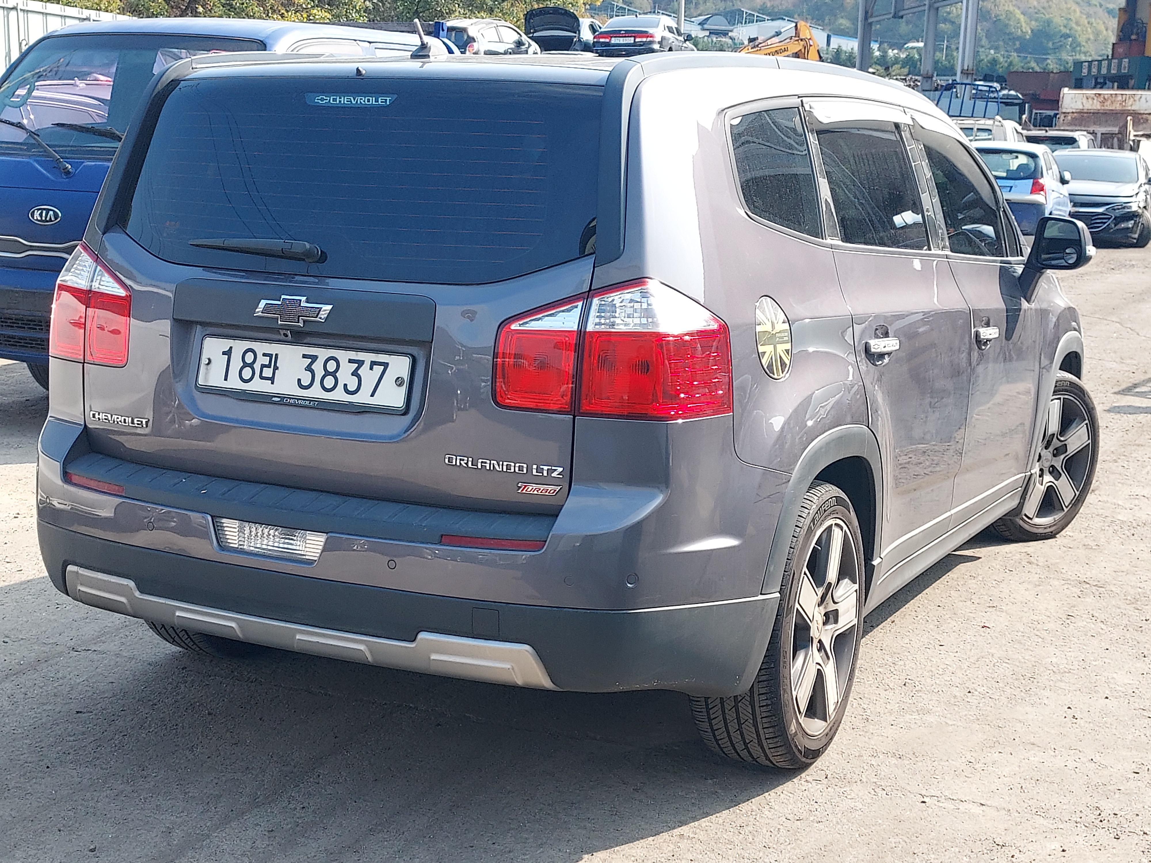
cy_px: 432
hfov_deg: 71.6
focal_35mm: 24
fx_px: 798
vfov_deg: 56.8
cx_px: 576
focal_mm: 4.6
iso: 40
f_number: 1.8
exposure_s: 1/342
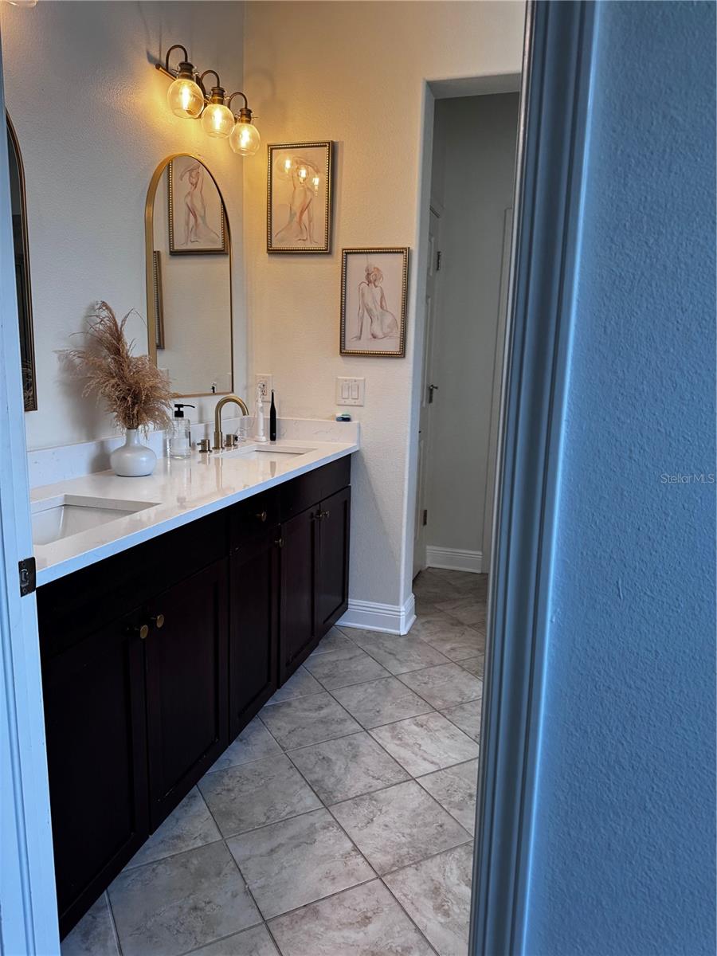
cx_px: 358
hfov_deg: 56.8
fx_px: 663
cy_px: 478
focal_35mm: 24
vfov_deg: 71.6
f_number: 1.78
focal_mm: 6.76
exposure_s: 1/120
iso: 80
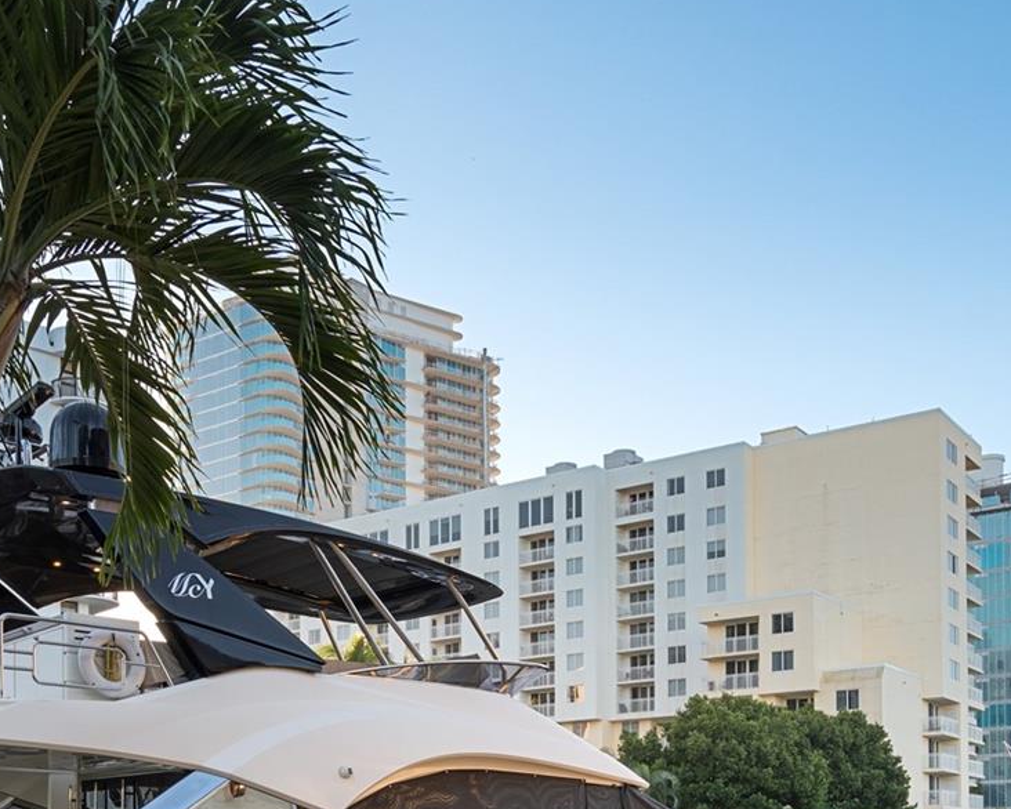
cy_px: 858
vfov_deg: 32.1
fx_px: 1257
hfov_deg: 43.8
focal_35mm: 42
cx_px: 552
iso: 200
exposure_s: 1/13
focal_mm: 16
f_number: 7.1
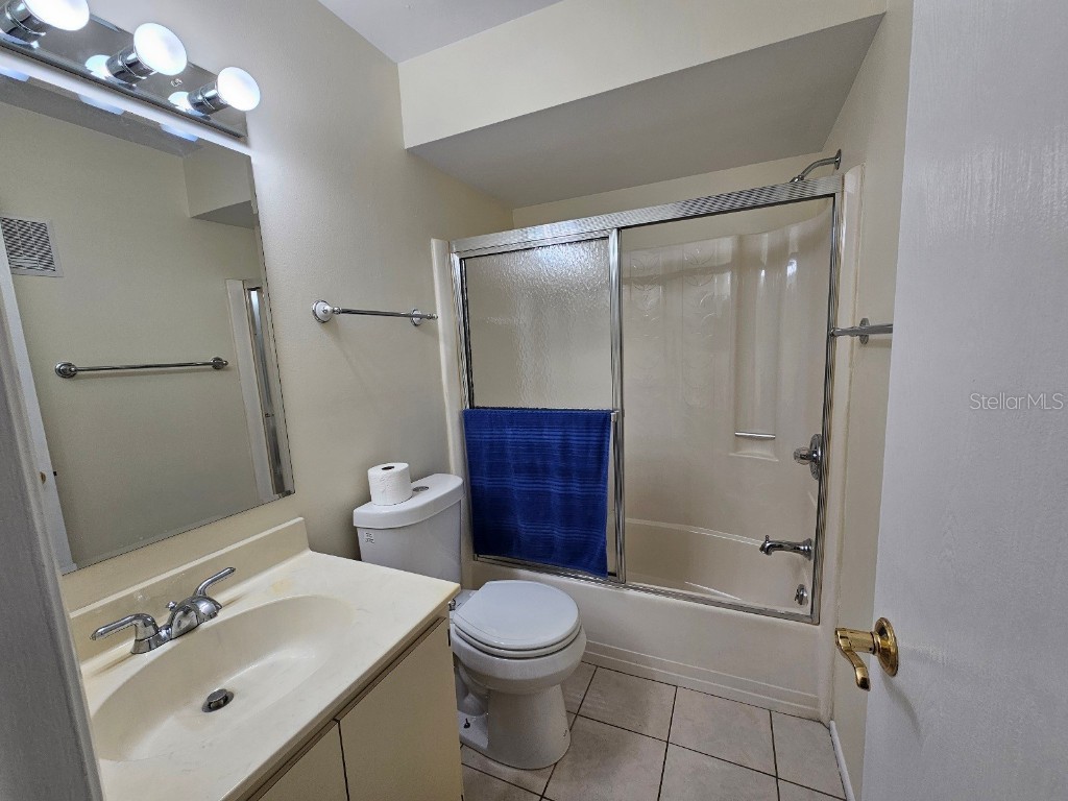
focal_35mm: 13
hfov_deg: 106.2
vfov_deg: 89.9
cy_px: 400
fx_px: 401
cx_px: 534
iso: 64
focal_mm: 2.2
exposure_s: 1/60.2
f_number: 2.2
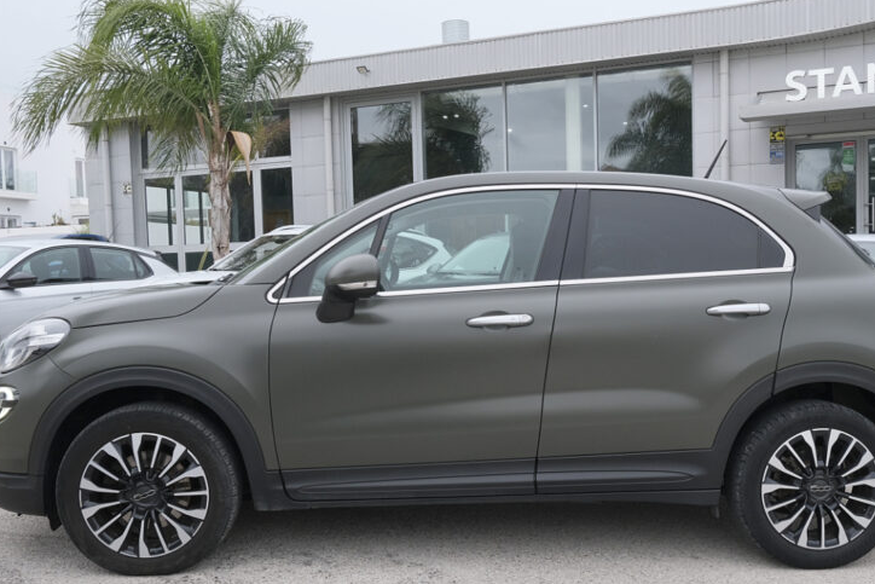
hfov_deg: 47.3
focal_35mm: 41
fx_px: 997
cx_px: 476
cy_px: 351
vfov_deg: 32.5
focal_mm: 19.2
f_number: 9
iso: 640
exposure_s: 1/100
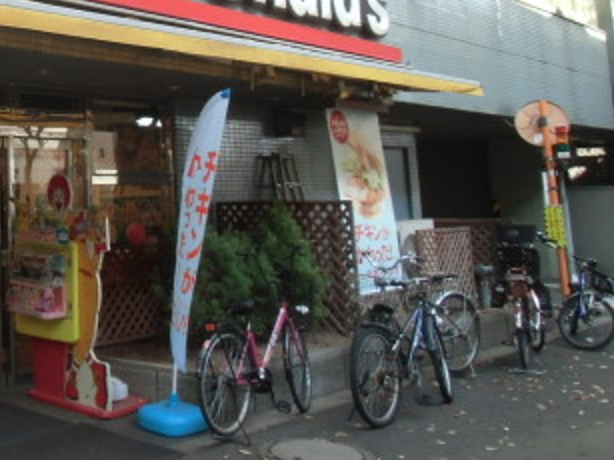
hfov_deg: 35.2
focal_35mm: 50
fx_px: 887
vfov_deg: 28.4
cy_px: 80
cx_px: 22
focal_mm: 4.24
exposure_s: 1/100
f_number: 3
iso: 200
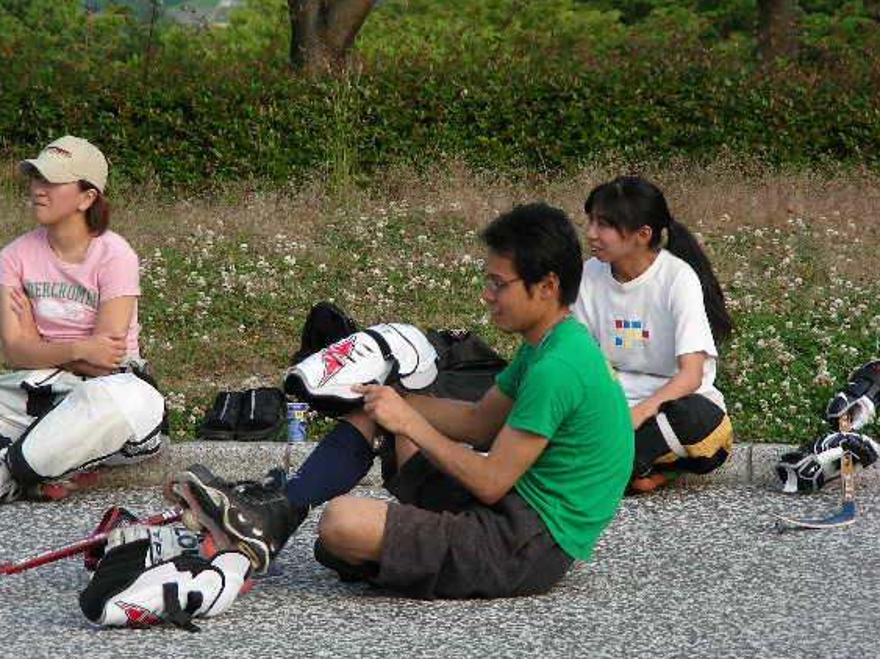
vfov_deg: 6.7
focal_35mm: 223
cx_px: 388
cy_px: 323
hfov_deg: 8.9
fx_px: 5668
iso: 50
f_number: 3.5
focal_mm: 32.7
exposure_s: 1/175
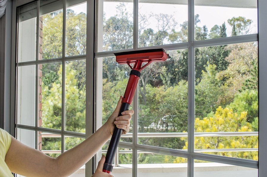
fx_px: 289
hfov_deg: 49.6
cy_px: 88
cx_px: 134
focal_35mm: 39
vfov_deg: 34.1
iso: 100
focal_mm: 26
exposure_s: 1/30
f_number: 9
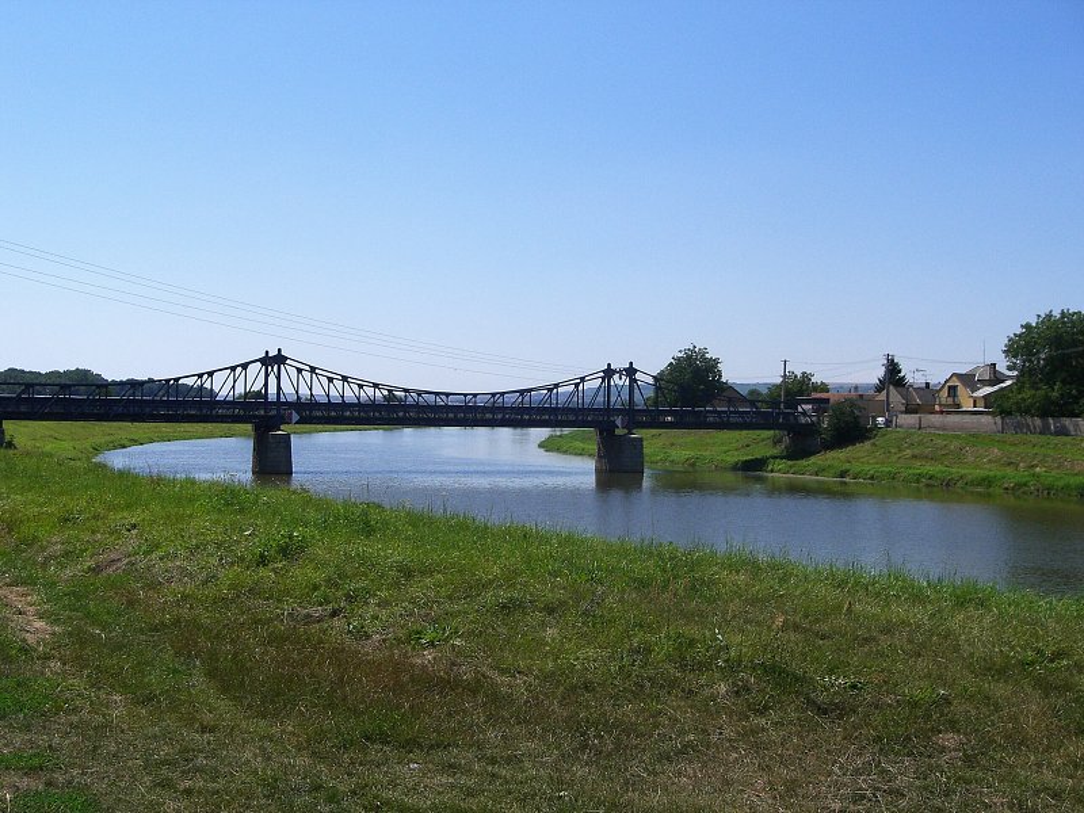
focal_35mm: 38
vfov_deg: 37.7
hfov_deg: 49.0
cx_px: 542
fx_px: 1190
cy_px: 406
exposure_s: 1/1250
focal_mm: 6.3
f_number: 4.4
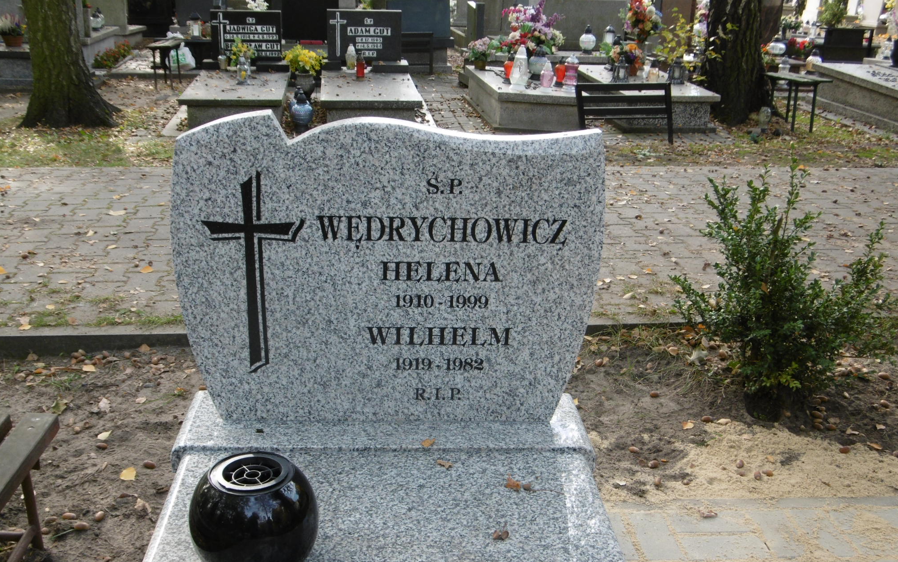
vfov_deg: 31.2
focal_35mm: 41
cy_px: 339
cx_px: 445
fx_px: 1004
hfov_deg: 48.2
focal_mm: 6.8
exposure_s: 1/100
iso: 100
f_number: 3.7
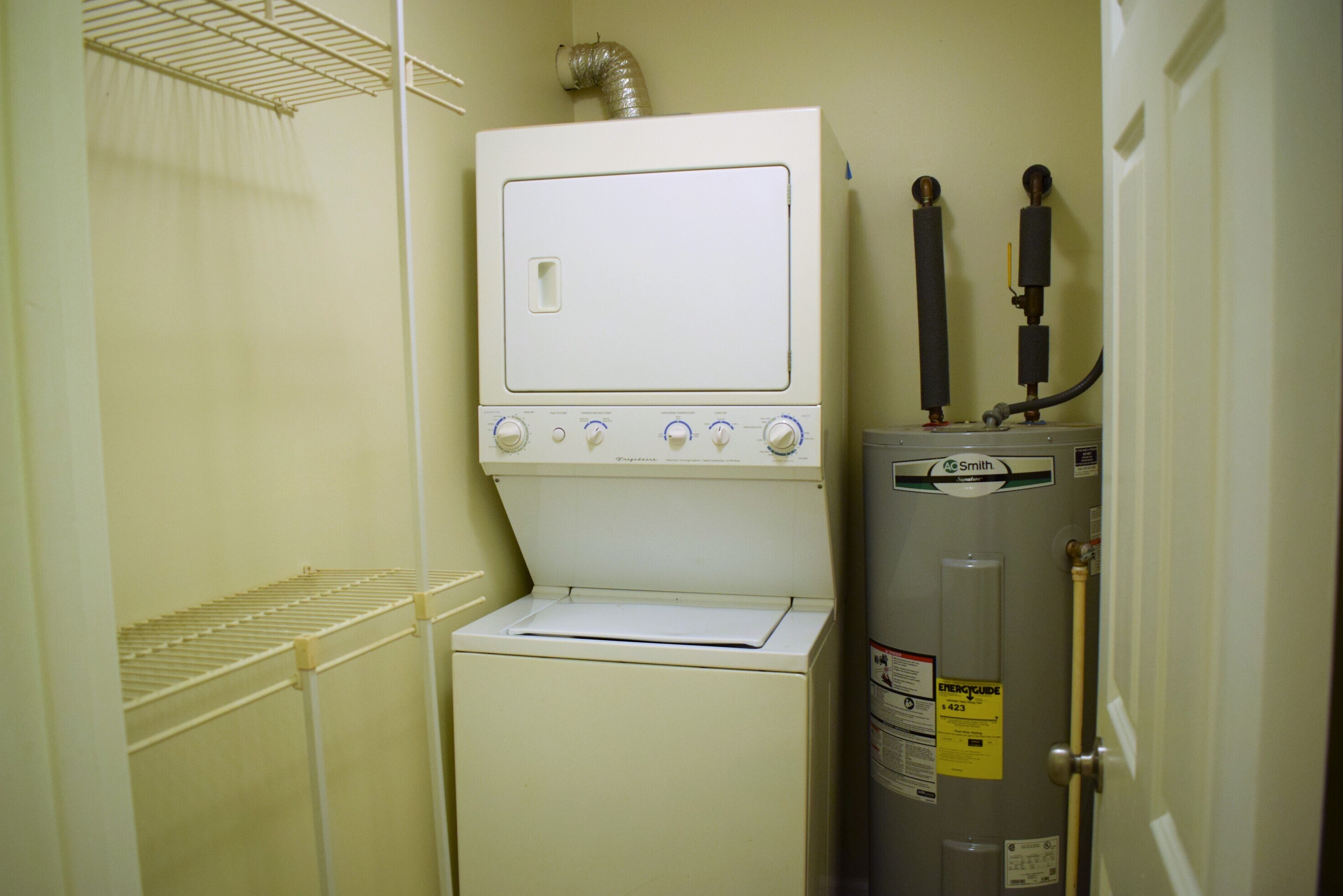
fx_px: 1045
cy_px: 459
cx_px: 662
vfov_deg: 46.4
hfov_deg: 65.5
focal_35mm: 28
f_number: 4
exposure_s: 1/60
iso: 800
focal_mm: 18
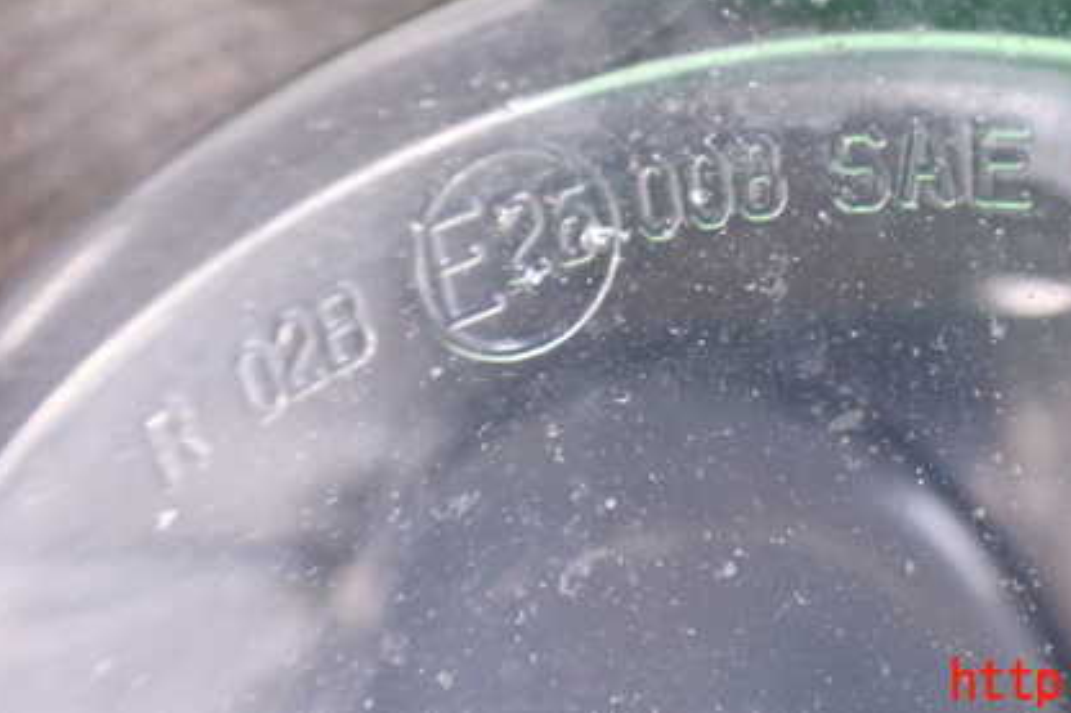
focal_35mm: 45
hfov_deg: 42.7
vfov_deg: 29.1
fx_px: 1338
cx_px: 759
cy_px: 136
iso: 800
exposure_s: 1/30
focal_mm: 5.4
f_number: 2.3
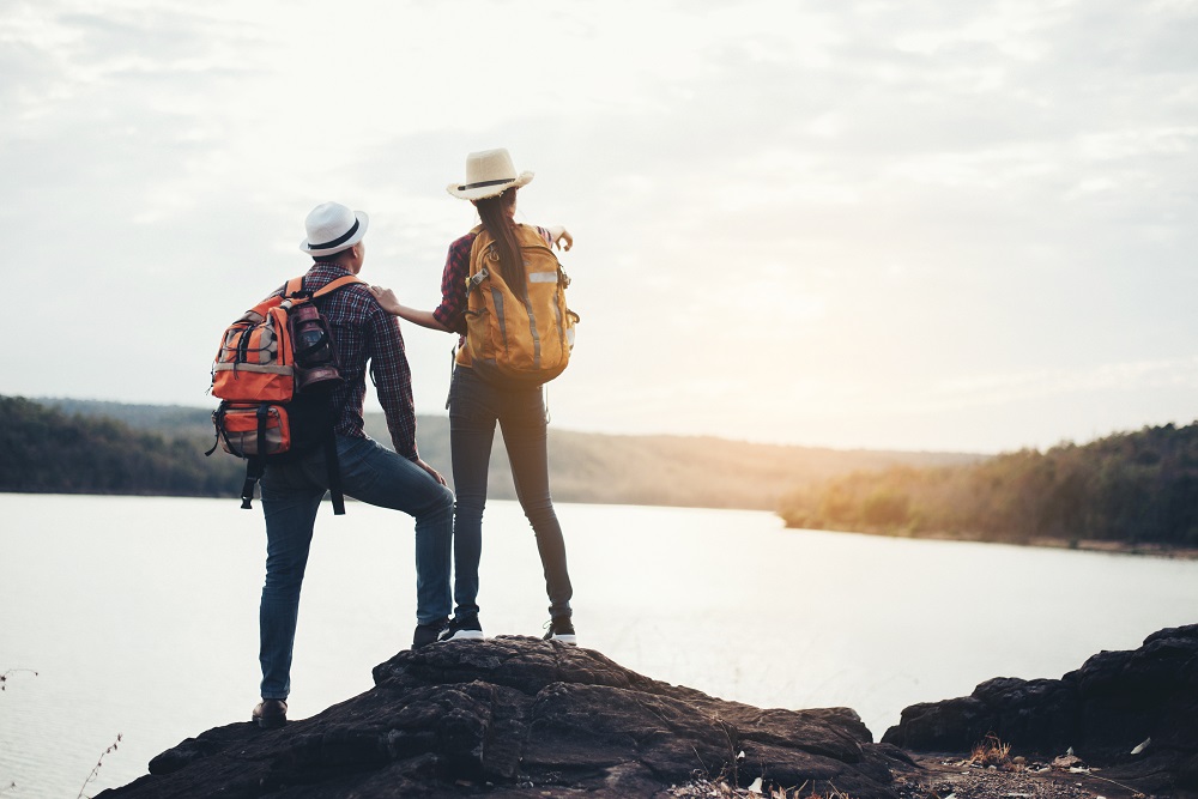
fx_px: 1664
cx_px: 599
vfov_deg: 27.0
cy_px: 400
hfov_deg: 39.6
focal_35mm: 50
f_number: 2
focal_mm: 50
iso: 100
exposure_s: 1/800
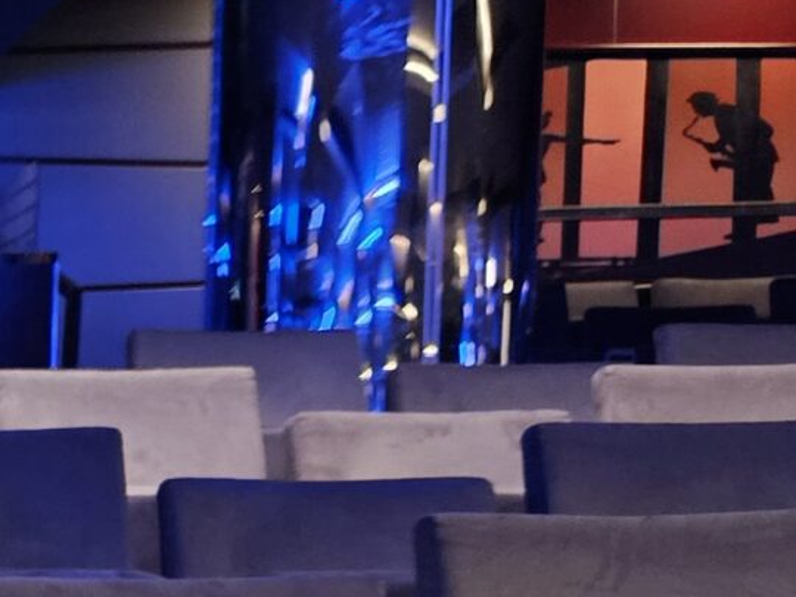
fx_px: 2506
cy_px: 764
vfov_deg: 13.1
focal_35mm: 109
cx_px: -1014
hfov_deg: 13.8
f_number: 1.8
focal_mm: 5.4
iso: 640
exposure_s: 1/24
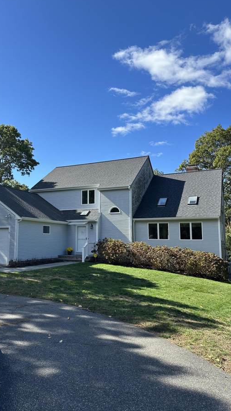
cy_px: 207
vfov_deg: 67.9
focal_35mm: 28
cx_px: 79
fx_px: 305
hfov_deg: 41.0
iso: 80
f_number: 1.78
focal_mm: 6.86
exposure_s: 1/2882
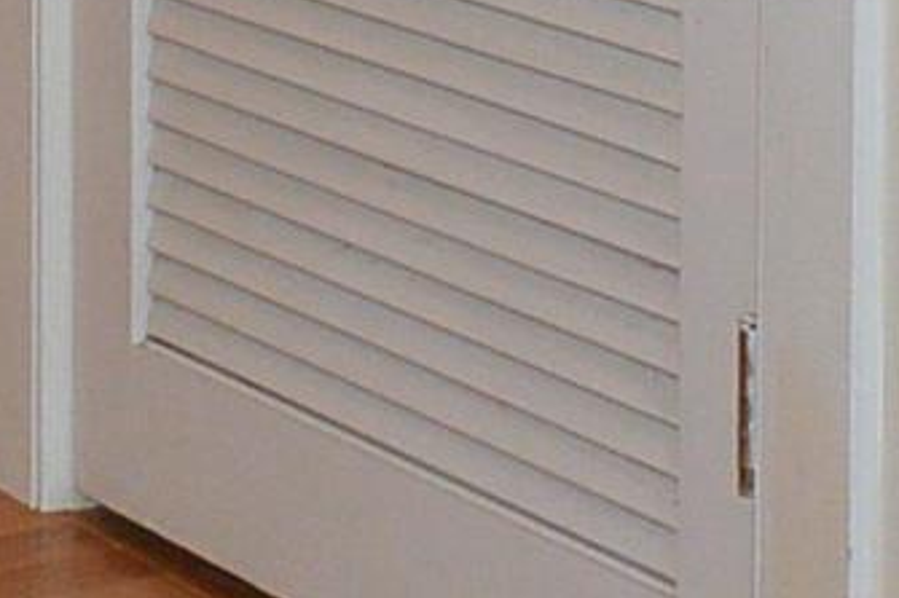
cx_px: -411
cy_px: -870
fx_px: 4118
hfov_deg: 11.9
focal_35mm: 165
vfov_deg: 7.7
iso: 400
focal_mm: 10
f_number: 2.8
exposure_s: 1/125
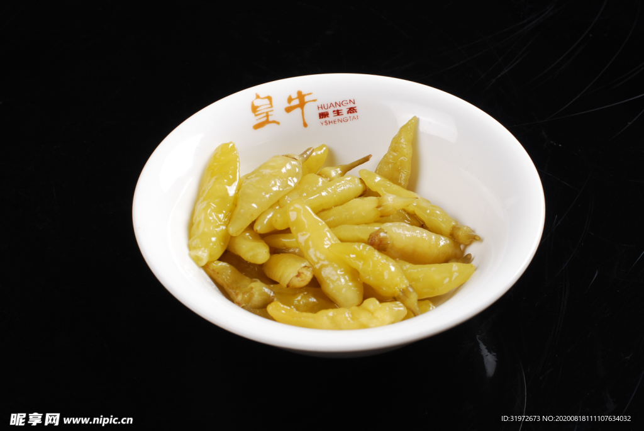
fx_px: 1343
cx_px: 322
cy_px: 216
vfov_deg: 18.2
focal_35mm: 75
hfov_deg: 27.0
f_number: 13
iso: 100
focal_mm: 50
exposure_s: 1/125
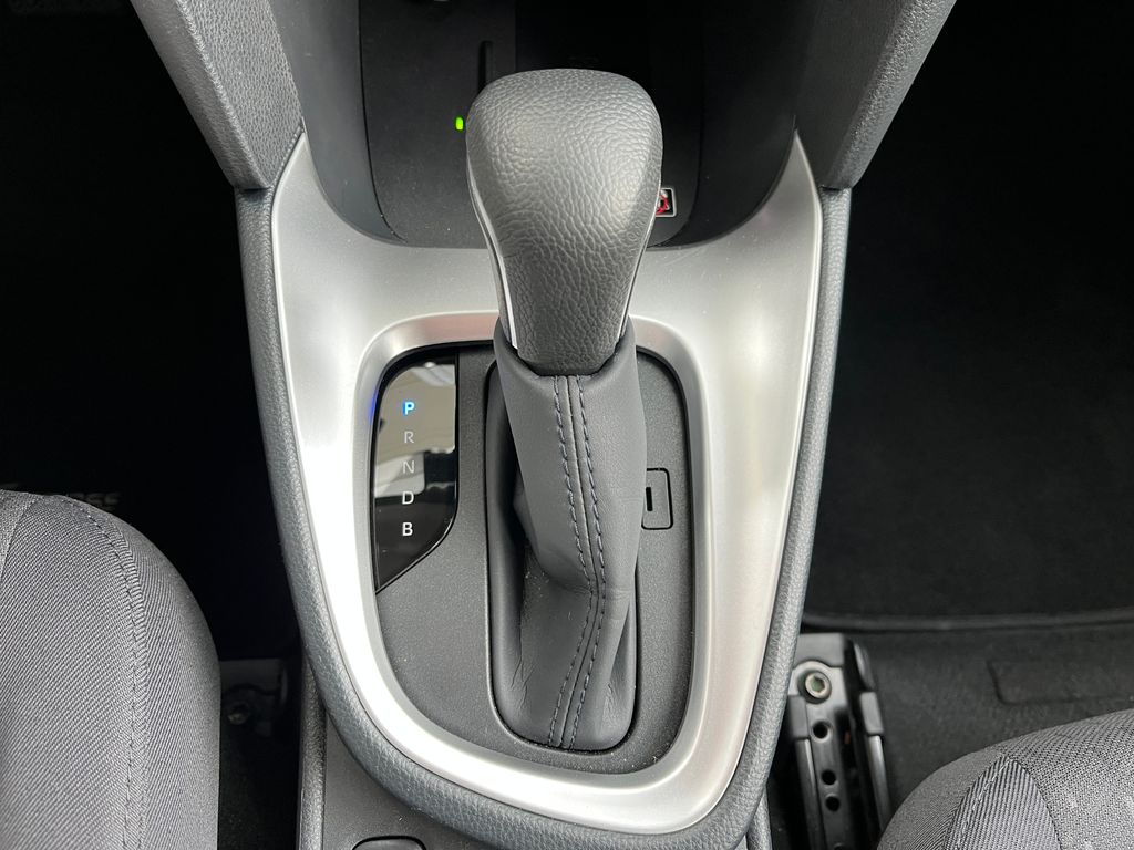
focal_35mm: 26
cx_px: 567
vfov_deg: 53.1
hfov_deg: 67.3
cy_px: 425
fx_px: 852
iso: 125
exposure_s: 1/54
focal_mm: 5.1
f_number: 1.6
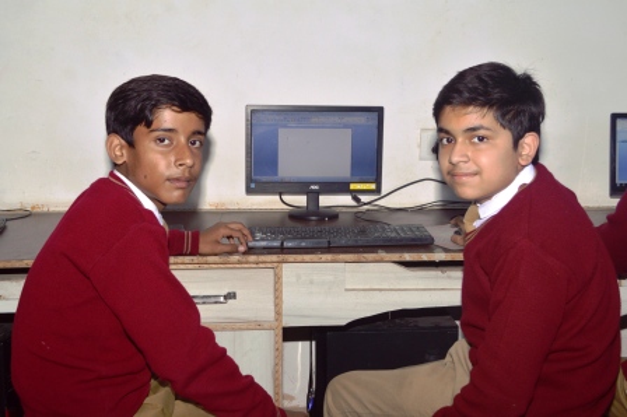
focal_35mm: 48
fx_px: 835
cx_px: 314
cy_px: 208
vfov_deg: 28.0
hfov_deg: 41.1
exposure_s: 1/125
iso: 400
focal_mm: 32
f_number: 6.3
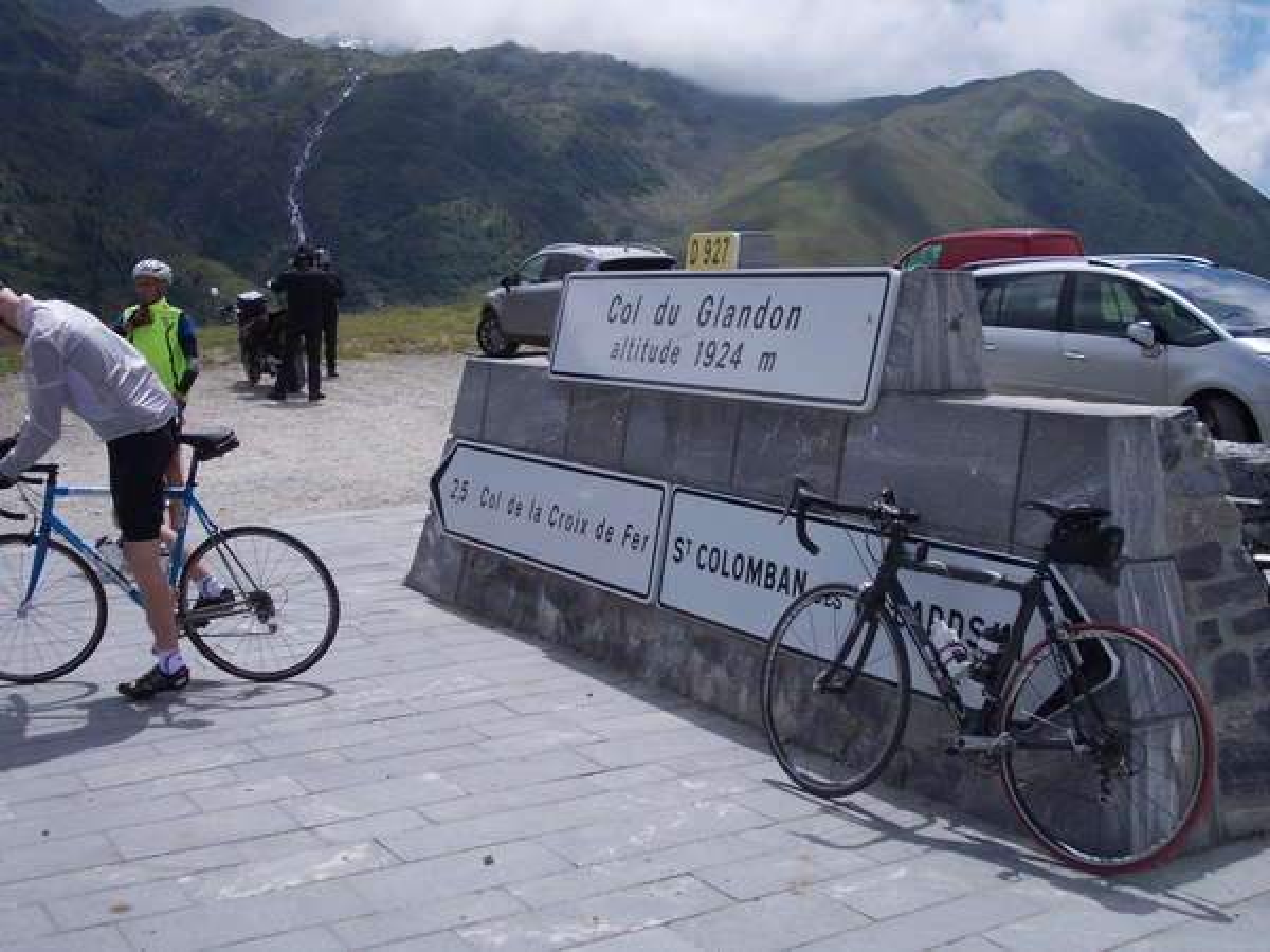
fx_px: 1578
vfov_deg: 33.6
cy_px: 476
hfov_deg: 43.9
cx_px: 635
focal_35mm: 43
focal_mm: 6.1
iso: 80
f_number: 6.5
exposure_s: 1/400
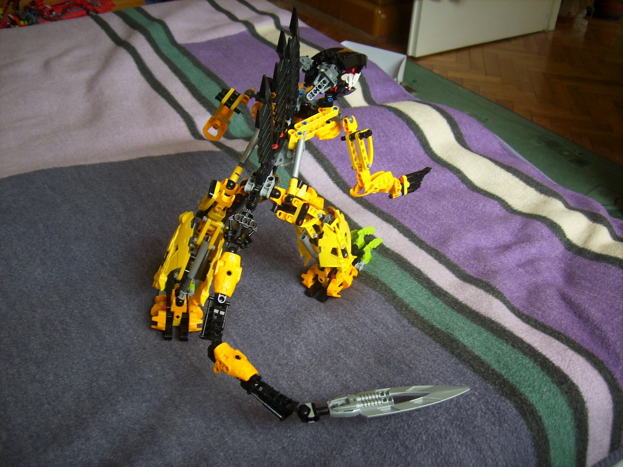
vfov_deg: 44.2
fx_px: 576
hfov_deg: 56.8
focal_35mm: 32
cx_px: 312
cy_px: 234
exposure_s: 1/35
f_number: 2.8
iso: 50
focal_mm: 5.99
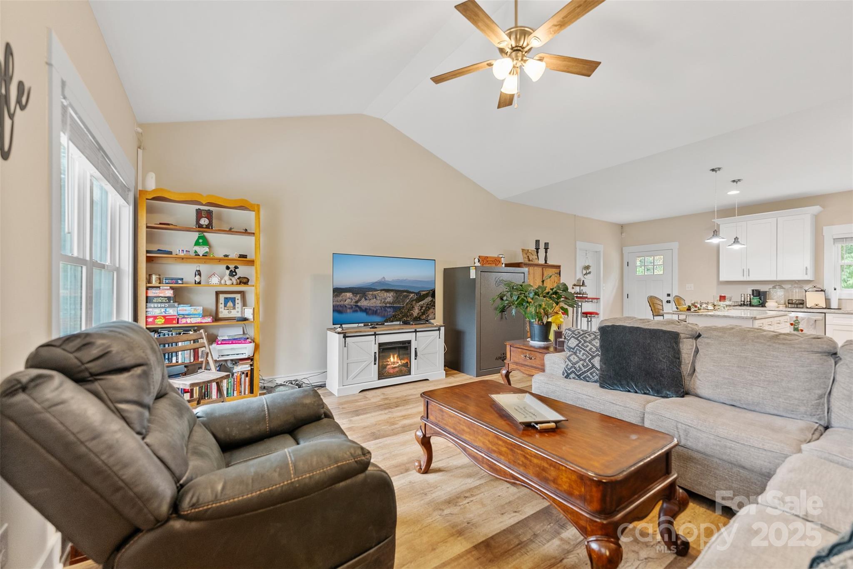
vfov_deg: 81.2
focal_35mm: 14
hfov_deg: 104.2
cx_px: 426
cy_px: 284
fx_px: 332
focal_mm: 14
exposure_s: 1/10
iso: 250
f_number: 2.8
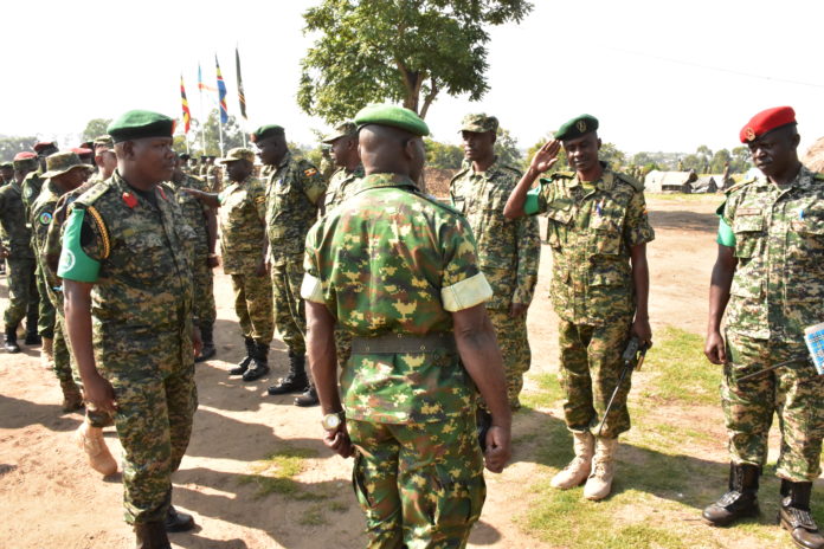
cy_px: 274
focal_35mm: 27
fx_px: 618
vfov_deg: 47.9
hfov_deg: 67.4
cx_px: 412
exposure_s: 1/1000
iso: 6400
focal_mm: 18
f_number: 16
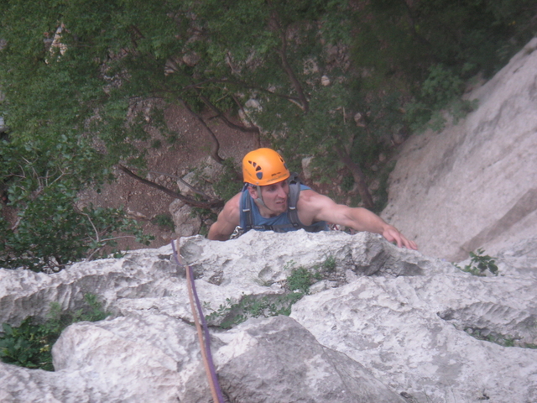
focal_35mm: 110
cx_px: 268
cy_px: 202
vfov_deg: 13.5
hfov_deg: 17.9
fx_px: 1706
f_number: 4
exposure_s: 1/90
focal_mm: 18.3
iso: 100
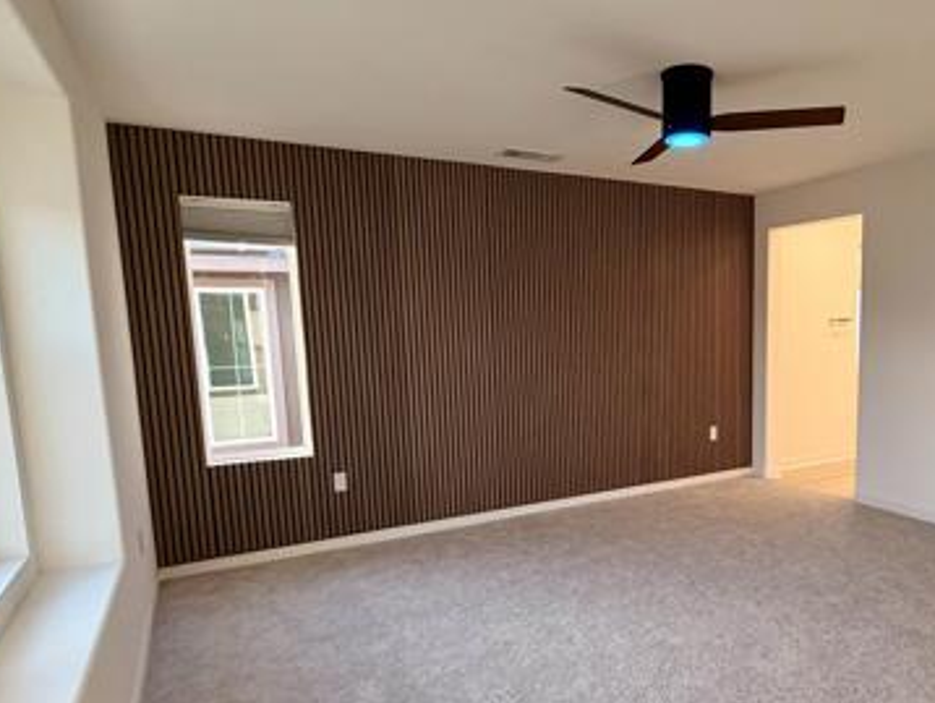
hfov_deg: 67.2
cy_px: 416
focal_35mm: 25
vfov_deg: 54.6
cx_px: 632
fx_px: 676
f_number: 2.2
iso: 250
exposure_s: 1/120
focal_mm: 2.22
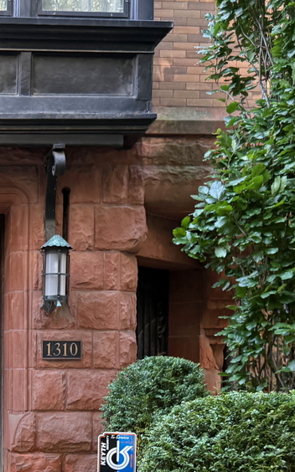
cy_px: 377
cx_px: -61
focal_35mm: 65
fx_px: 837
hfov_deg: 18.9
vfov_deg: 30.8
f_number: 1.78
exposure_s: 1/121
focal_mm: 6.76
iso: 200
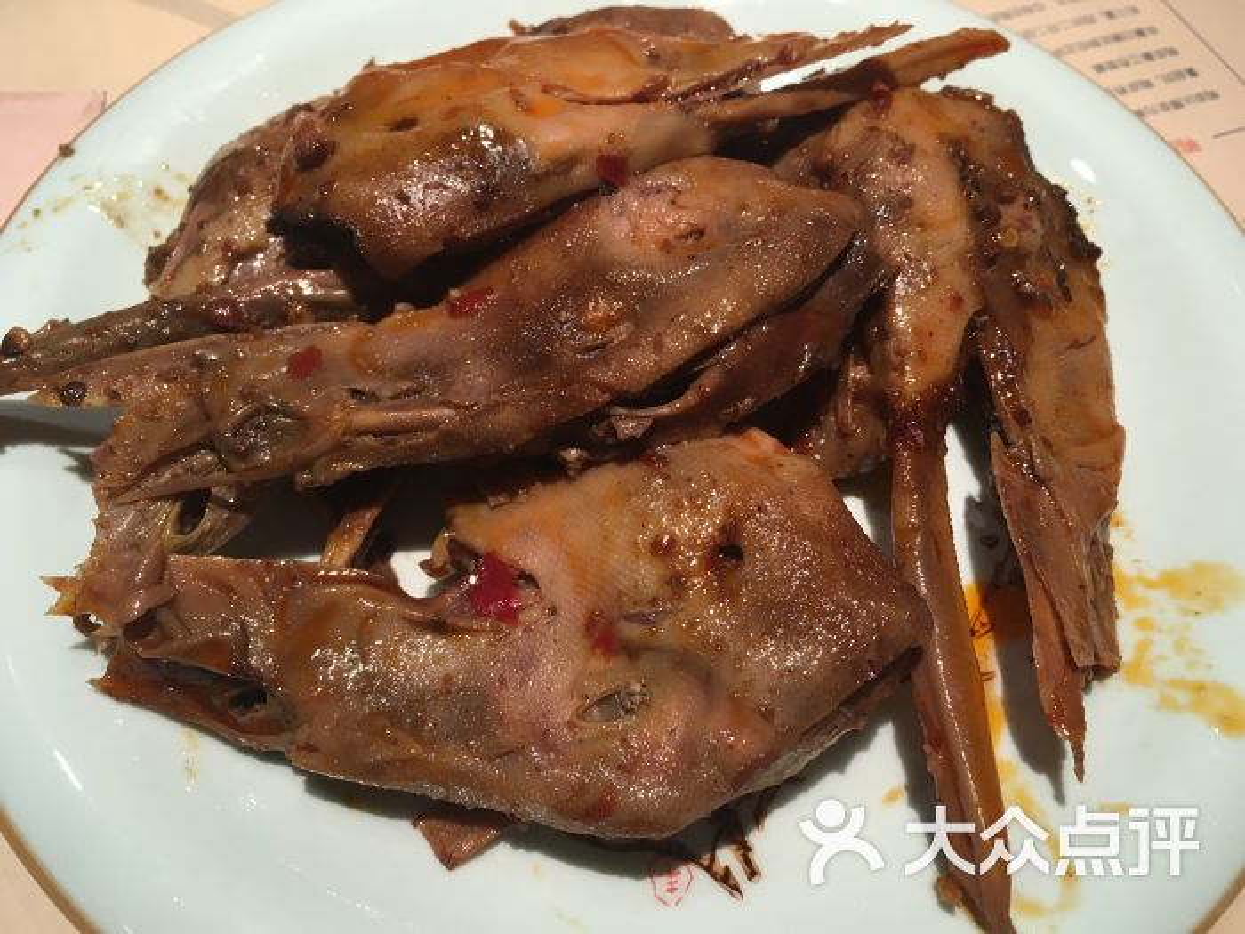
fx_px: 1043
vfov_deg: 48.2
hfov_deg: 61.7
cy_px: 467
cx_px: 622
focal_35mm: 29
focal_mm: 4.15
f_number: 2.2
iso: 40
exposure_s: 1/33
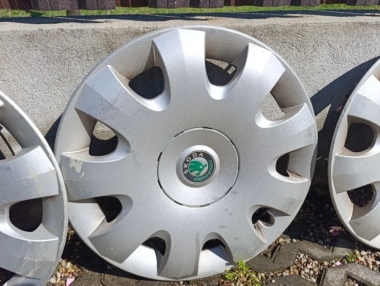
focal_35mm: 23
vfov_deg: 59.0
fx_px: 253
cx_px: 190
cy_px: 143
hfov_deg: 73.8
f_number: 1.6
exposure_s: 1/588
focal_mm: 6.14
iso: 50
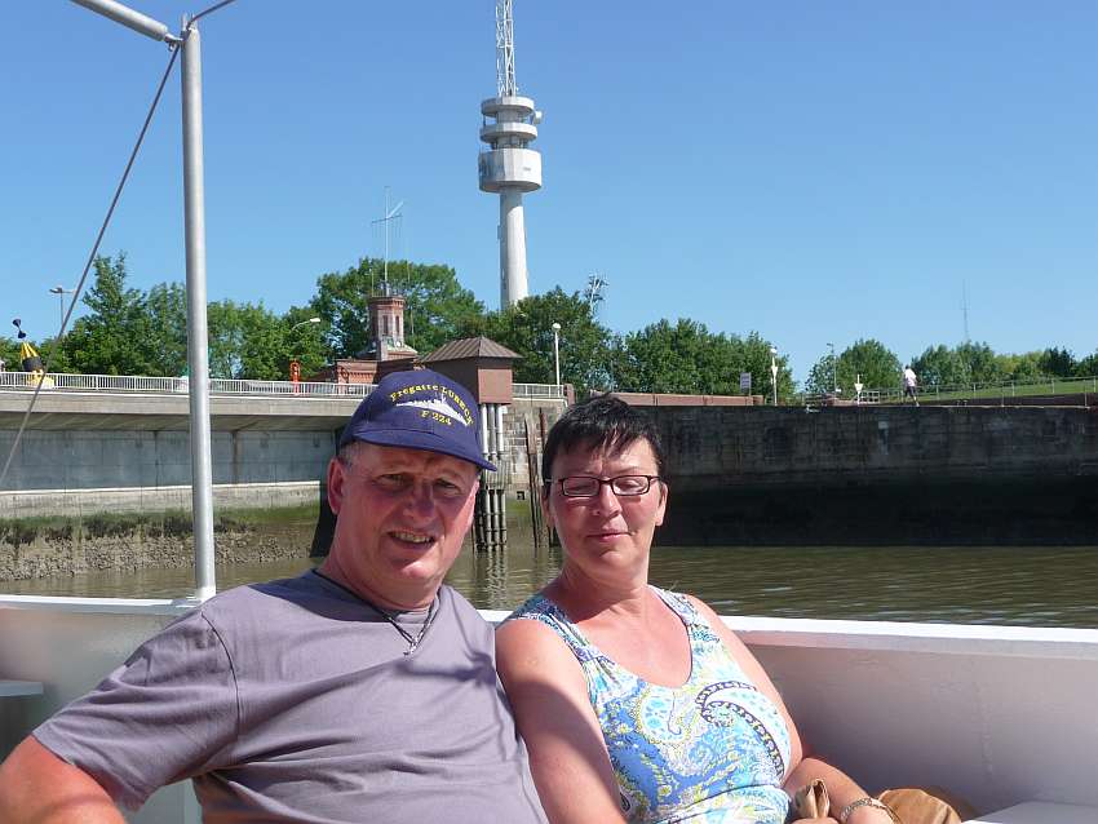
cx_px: 549
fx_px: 1428
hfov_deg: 42.1
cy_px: 412
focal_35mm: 45
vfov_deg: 32.2
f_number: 4.1
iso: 100
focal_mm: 7.6
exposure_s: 1/800
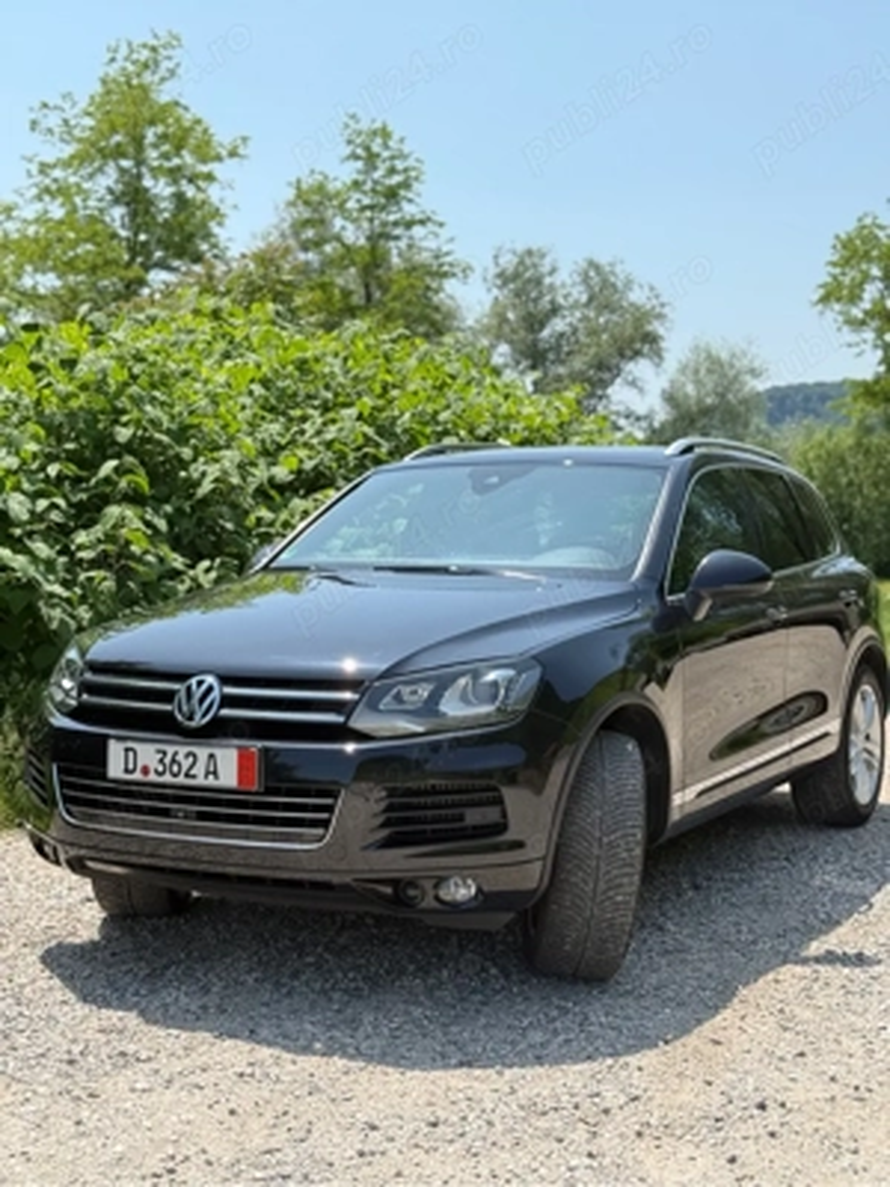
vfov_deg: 39.7
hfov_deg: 30.3
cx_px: 445
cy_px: 594
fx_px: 1645
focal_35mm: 48
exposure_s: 1/1484
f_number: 1.78
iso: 100
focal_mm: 6.76
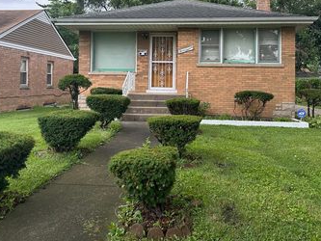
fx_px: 334
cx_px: 167
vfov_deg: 38.9
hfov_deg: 51.3
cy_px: 67
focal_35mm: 36
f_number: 1.78
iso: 100
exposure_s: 1/121
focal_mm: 6.86
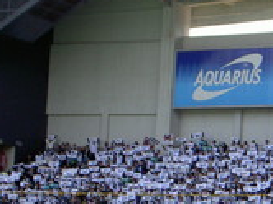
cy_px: 109
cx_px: 296
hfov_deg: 12.0
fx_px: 1284
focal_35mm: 163
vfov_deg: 9.1
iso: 50
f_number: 3.8
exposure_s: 1/250
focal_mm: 9.9
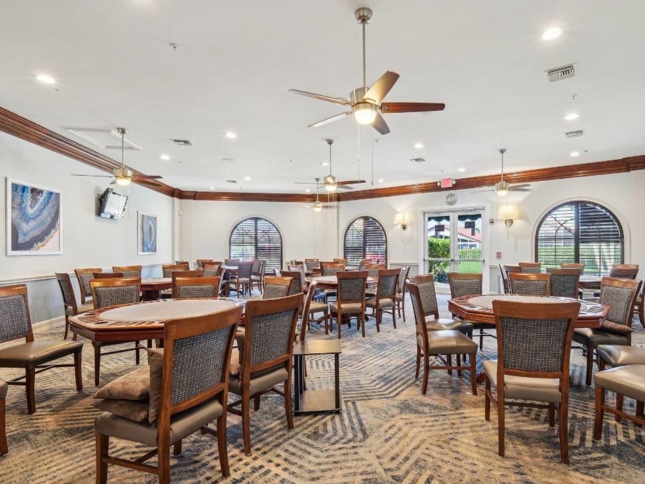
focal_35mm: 17
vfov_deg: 74.7
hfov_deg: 90.3
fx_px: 317
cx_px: 372
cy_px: 250
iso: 400
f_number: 8
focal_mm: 10
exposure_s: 1/5
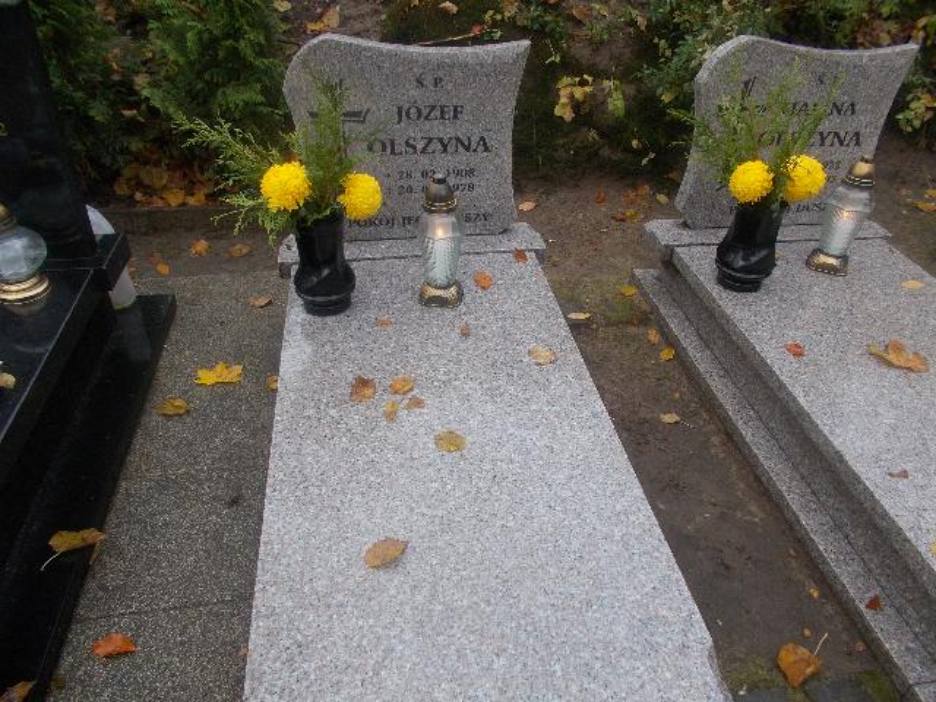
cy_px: 351
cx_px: 468
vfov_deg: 53.1
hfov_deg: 67.3
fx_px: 703
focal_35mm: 26
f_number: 3.2
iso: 80
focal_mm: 4.6
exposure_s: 1/60
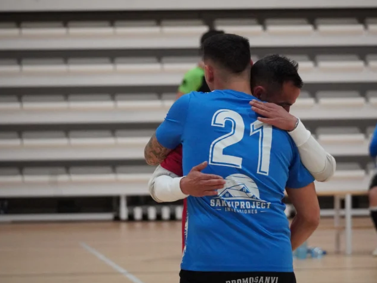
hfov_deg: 6.1
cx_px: 207
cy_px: 142
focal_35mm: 326
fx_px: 3550
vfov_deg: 4.6
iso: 10000
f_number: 5.6
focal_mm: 186
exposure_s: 1/800
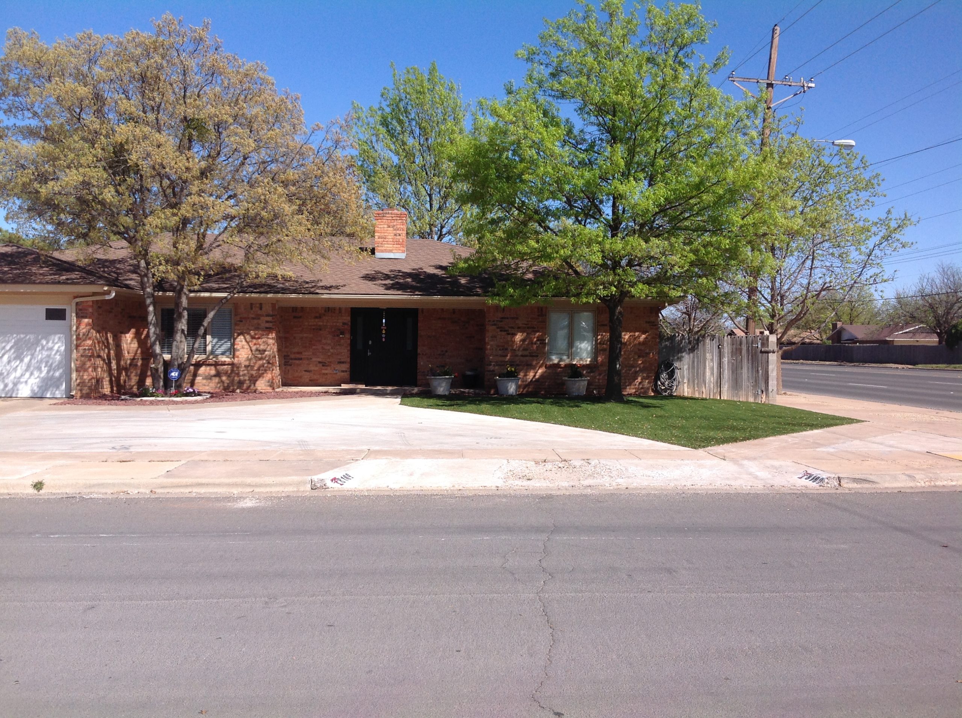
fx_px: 971
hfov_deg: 52.7
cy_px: 359
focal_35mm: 35
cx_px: 481
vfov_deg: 40.6
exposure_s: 1/1779
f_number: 2.4
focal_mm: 4.28
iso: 50
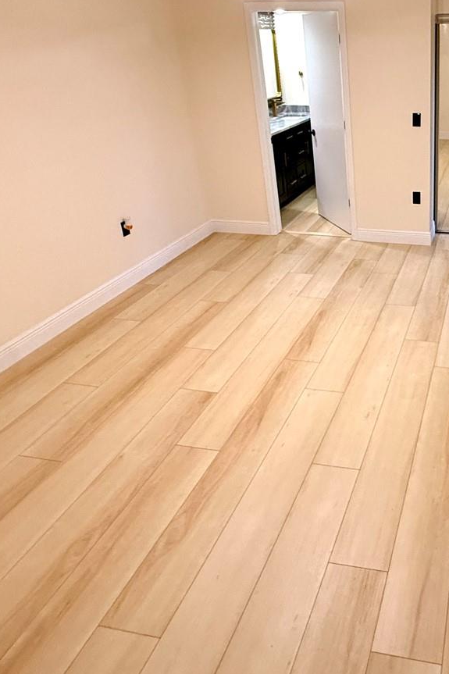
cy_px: 235
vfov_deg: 65.9
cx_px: 417
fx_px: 505
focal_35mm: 27
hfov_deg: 43.2
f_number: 2.2
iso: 320
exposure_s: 1/120
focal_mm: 2.22
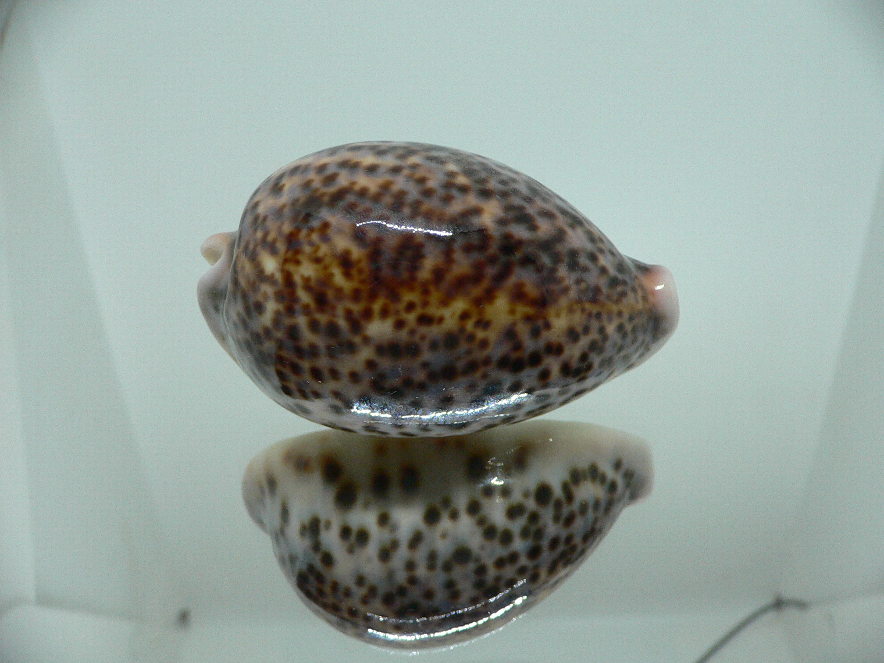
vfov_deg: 40.7
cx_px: 442
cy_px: 332
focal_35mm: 35
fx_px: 894
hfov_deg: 52.6
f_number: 2.8
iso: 200
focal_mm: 4.6
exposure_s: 1/60
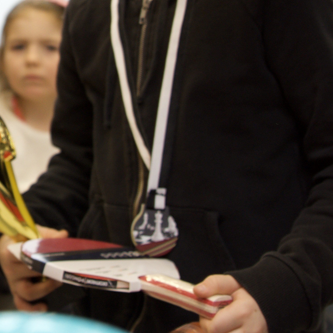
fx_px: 1458
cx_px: -173
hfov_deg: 12.4
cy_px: -38
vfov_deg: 12.8
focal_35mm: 134
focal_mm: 26
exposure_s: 1/80
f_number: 2.8
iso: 200
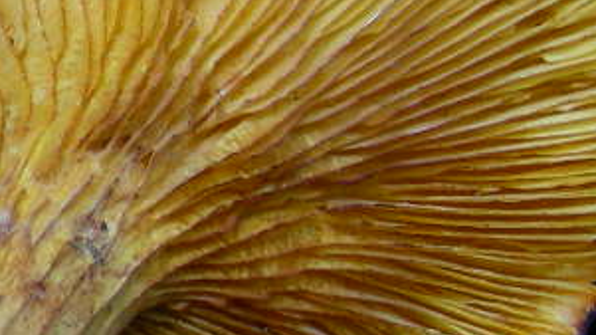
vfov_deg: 8.5
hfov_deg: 14.3
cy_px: -6
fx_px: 2227
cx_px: -287
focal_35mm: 141
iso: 50
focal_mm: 6.3
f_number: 3.5
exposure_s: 1/35.2
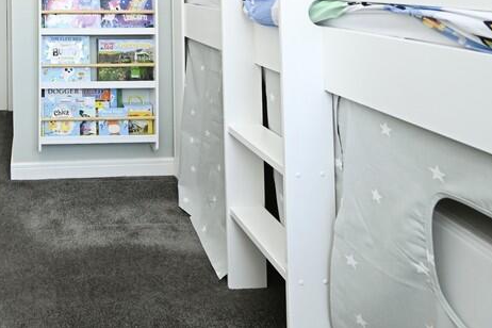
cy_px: -35
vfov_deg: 35.9
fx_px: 424
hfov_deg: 52.8
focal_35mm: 31
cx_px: 48
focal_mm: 14
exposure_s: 1/60
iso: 720
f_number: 5.6
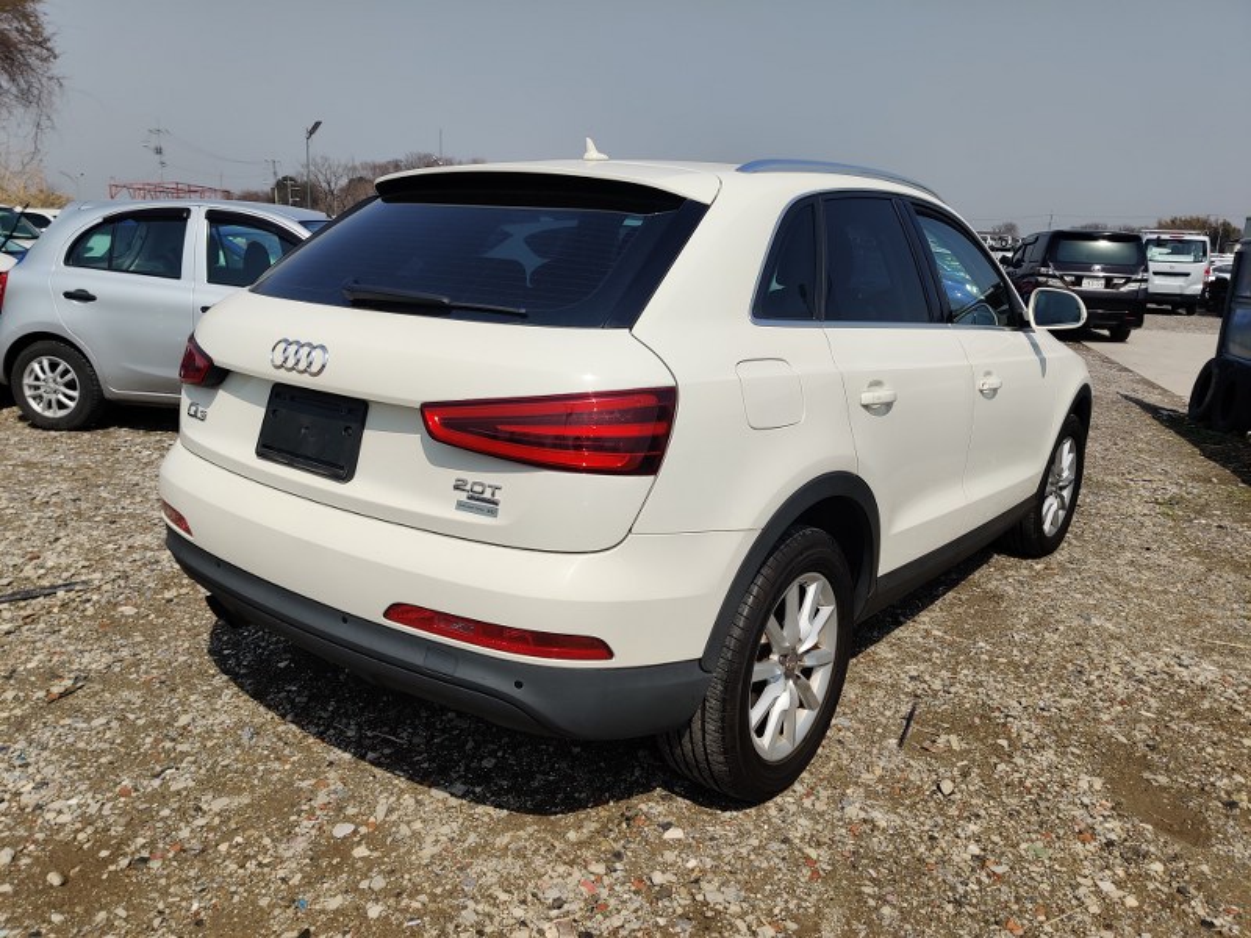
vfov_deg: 51.4
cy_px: 469
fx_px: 976
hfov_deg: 65.3
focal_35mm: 27
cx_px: 626
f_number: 1.65
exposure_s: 1/4170
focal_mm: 4.75
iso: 125
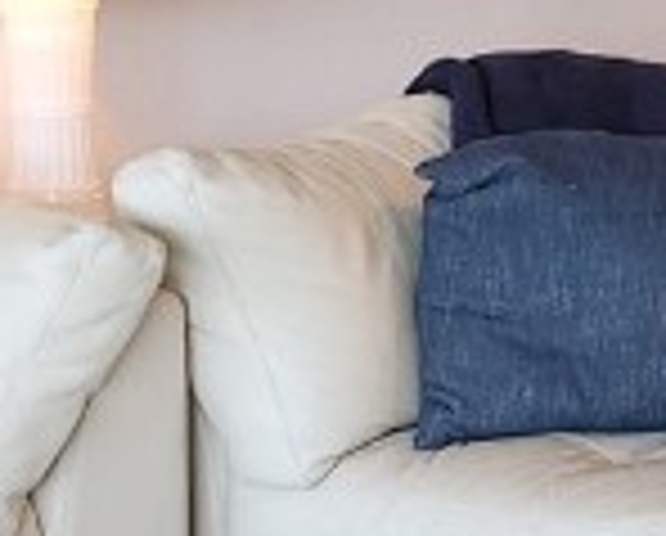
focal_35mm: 155
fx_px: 3061
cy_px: 788
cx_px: 72
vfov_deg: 9.7
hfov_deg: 12.3
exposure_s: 1/60
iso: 100
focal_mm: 5.4
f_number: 1.8
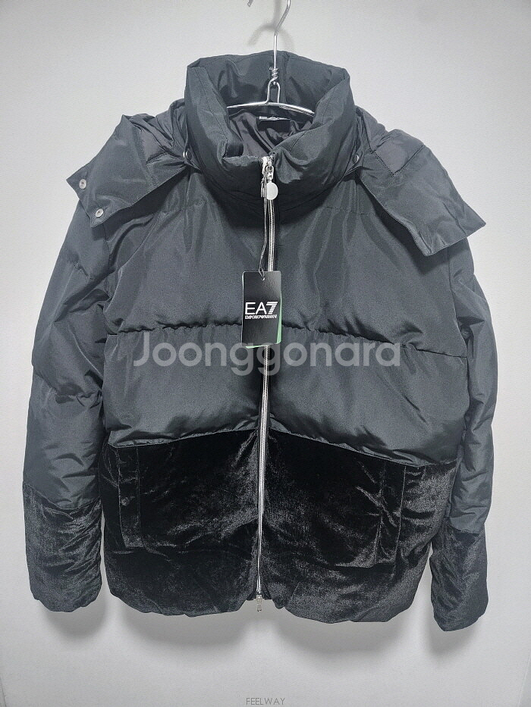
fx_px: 470
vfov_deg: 73.9
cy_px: 354
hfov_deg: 58.9
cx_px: 266
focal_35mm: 23
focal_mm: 5.4
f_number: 1.8
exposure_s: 1/120
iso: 1000
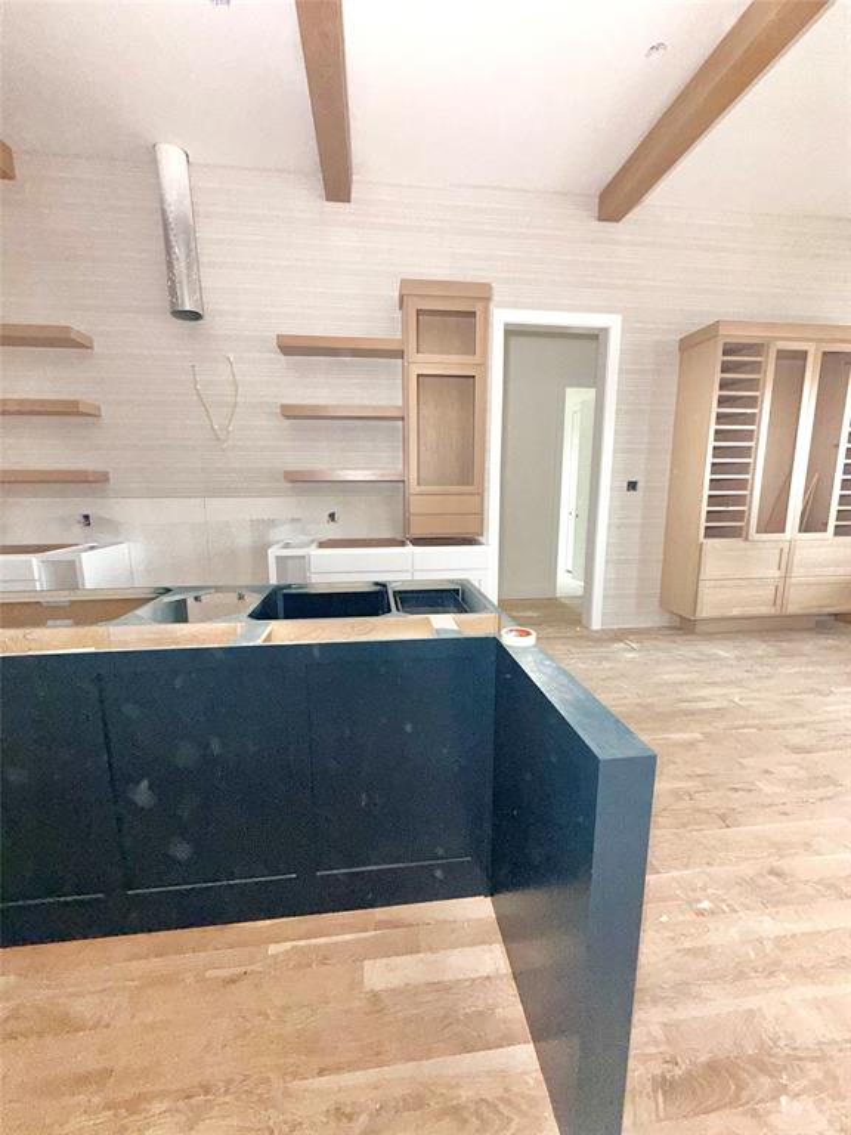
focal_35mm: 14
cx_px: 426
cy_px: 568
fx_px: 459
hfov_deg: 85.7
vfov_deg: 102.1
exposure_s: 1/91
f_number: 2.2
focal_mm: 2.22
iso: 160
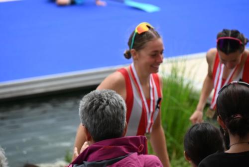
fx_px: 1384
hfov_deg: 10.3
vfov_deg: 6.9
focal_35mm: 200
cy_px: 84
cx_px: 124
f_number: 6.3
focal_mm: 200
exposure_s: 1/400
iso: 400
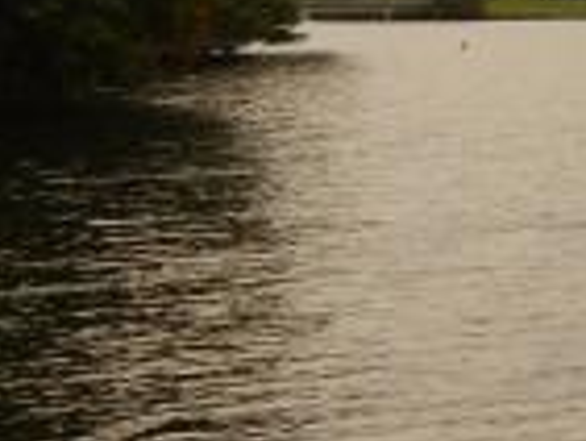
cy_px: 42
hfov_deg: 9.2
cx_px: 1201
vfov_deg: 7.4
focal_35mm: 201
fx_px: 3406
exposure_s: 1/1000
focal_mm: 8.6
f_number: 7.4
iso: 400
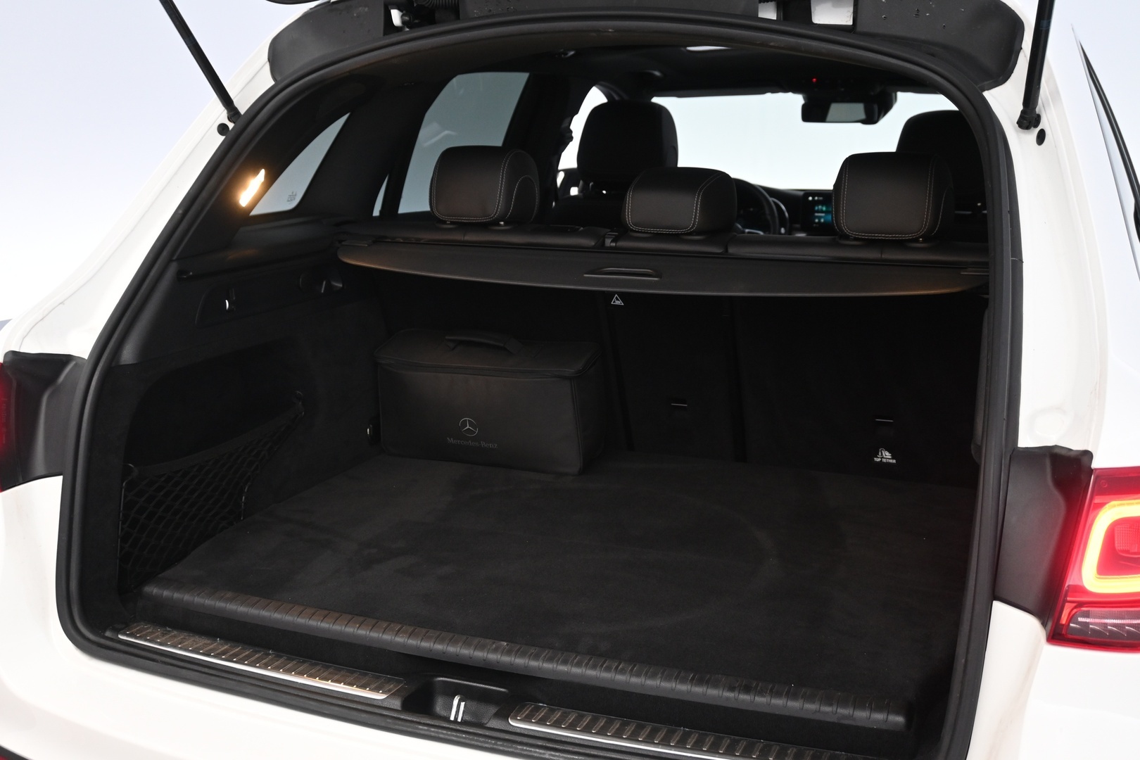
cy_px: 380
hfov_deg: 51.3
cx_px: 570
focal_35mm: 38
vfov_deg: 35.5
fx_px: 1187
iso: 1000
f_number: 4.2
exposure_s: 1/40
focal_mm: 25
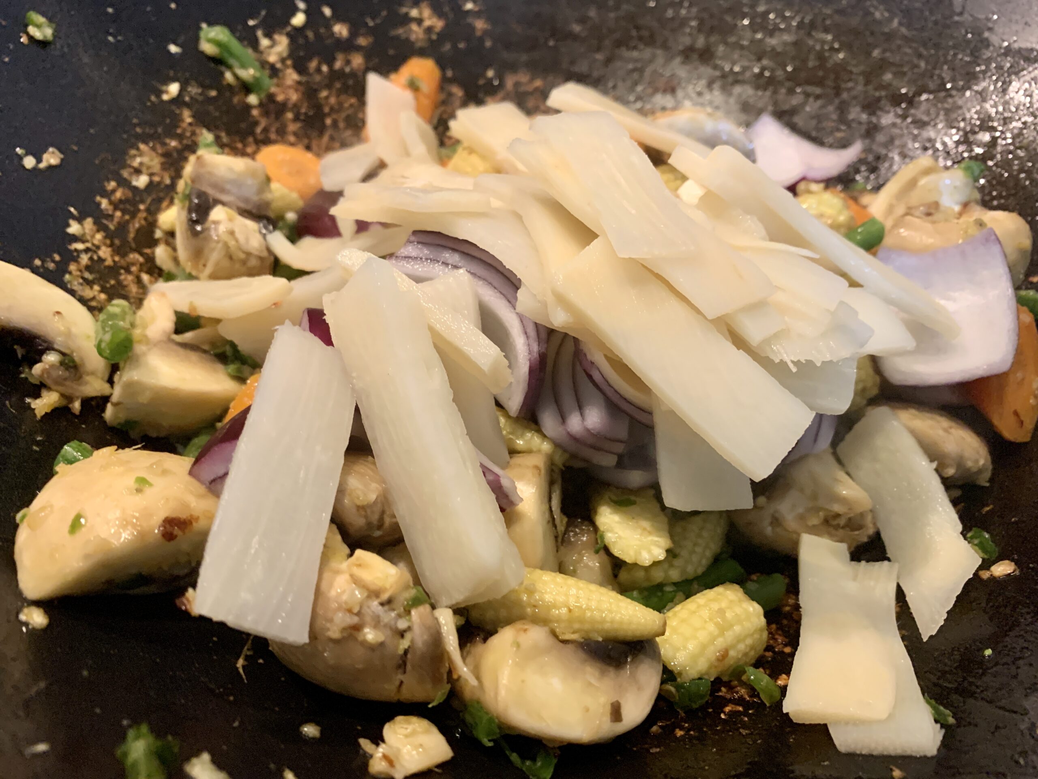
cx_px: 519
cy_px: 390
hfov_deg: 67.3
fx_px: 780
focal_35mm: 26
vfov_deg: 53.1
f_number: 1.8
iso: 400
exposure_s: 1/50
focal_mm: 4.25
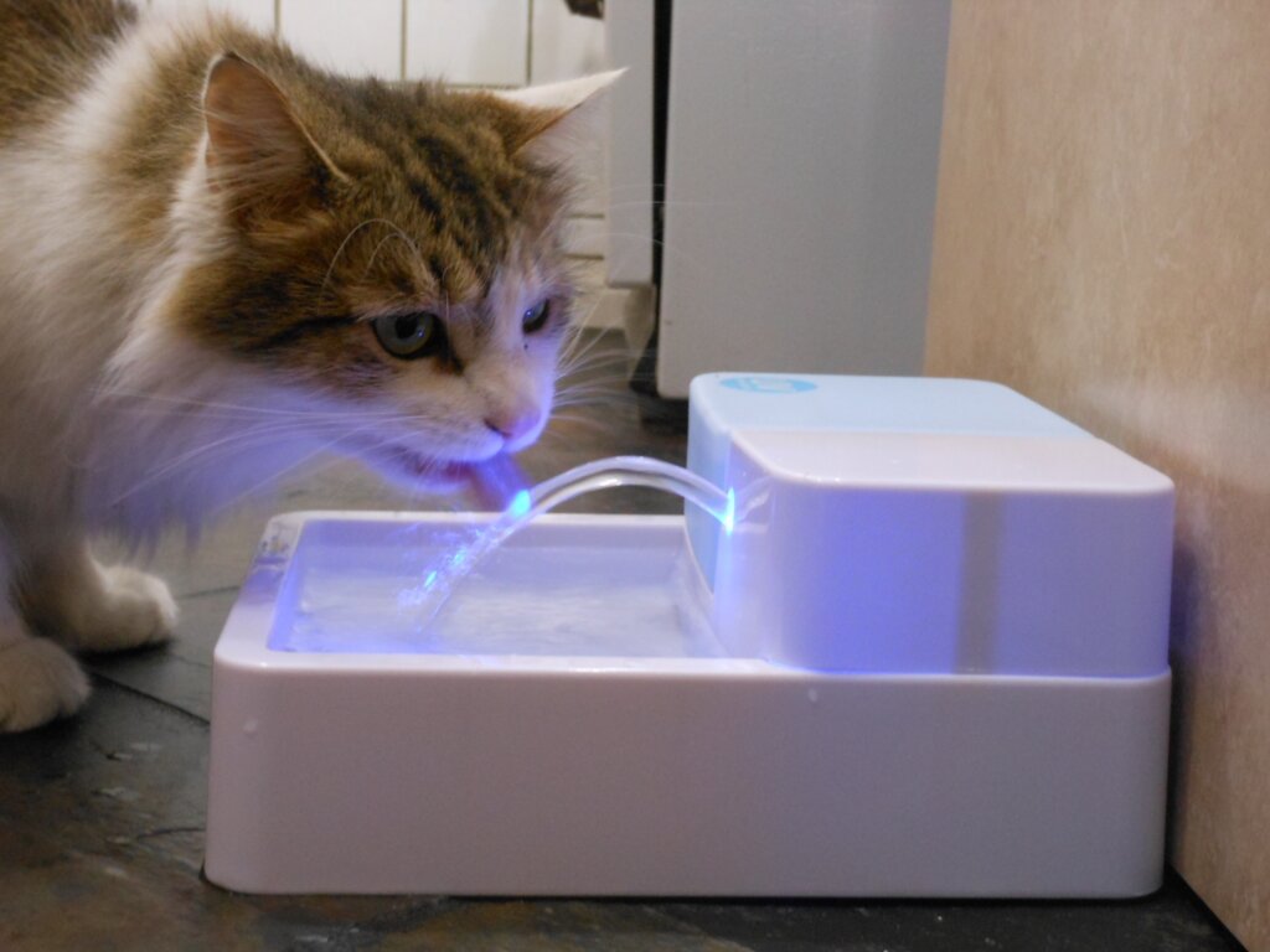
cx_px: 635
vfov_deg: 27.0
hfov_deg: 35.5
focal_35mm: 54
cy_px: 476
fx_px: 1981
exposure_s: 1/10
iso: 400
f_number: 4.9
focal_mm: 9.6
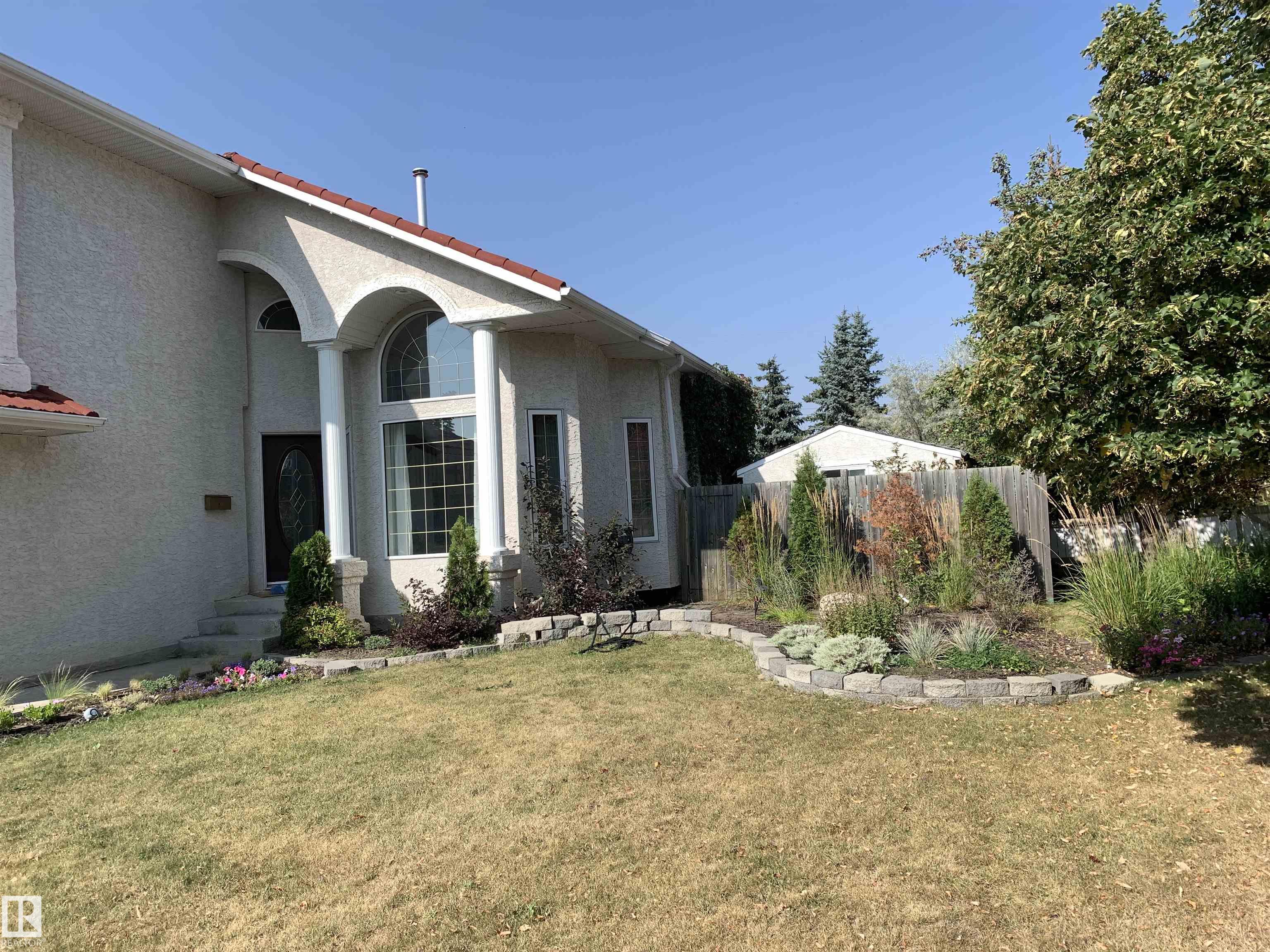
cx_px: 635
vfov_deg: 53.1
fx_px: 954
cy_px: 476
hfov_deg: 67.3
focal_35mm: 26
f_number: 1.8
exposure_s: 1/1880
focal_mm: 4.25
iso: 25
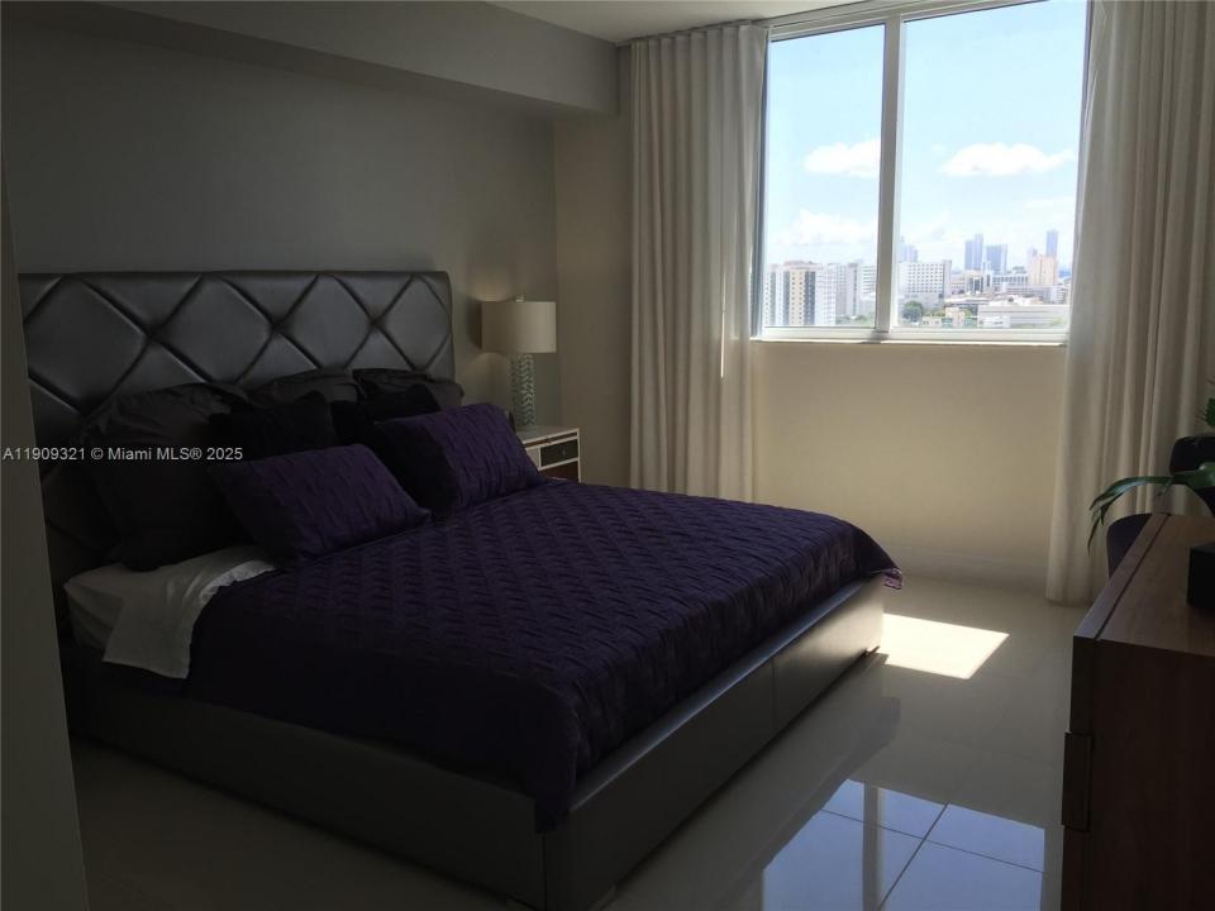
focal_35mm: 29
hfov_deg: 61.7
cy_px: 456
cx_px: 608
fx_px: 1018
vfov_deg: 48.2
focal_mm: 4.15
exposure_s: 1/434
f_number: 2.2
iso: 32
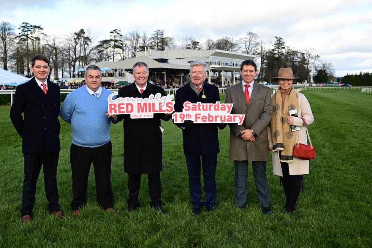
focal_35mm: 46
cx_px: 172
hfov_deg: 42.7
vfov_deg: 29.2
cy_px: 114
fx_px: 475
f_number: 4
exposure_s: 1/640
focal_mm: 42
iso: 200
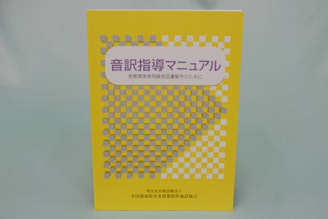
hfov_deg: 38.9
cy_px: 110
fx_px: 465
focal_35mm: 51
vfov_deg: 26.5
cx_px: 164
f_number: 8
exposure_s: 1/25
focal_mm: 34
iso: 320
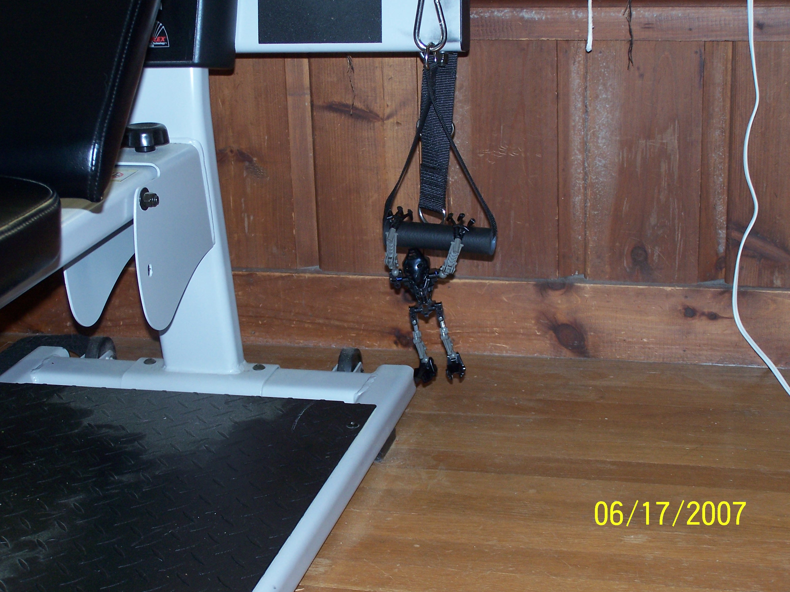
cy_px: 296
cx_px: 395
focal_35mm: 67
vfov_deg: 21.9
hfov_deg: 29.0
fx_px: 1529
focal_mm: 11.1
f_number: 3.2
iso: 140
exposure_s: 1/80
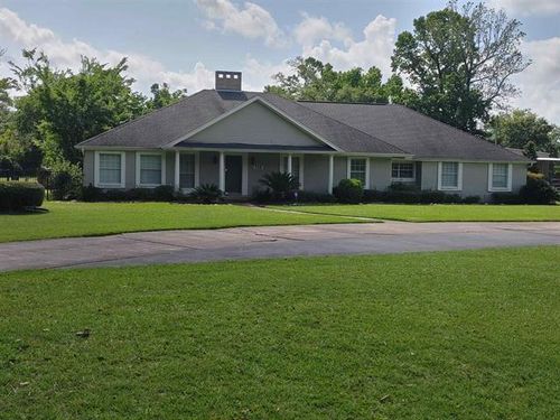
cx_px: 280
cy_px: 210
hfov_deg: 51.4
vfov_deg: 39.7
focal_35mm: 36
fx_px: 582
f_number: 1.8
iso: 50
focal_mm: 5.58
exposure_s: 1/1961
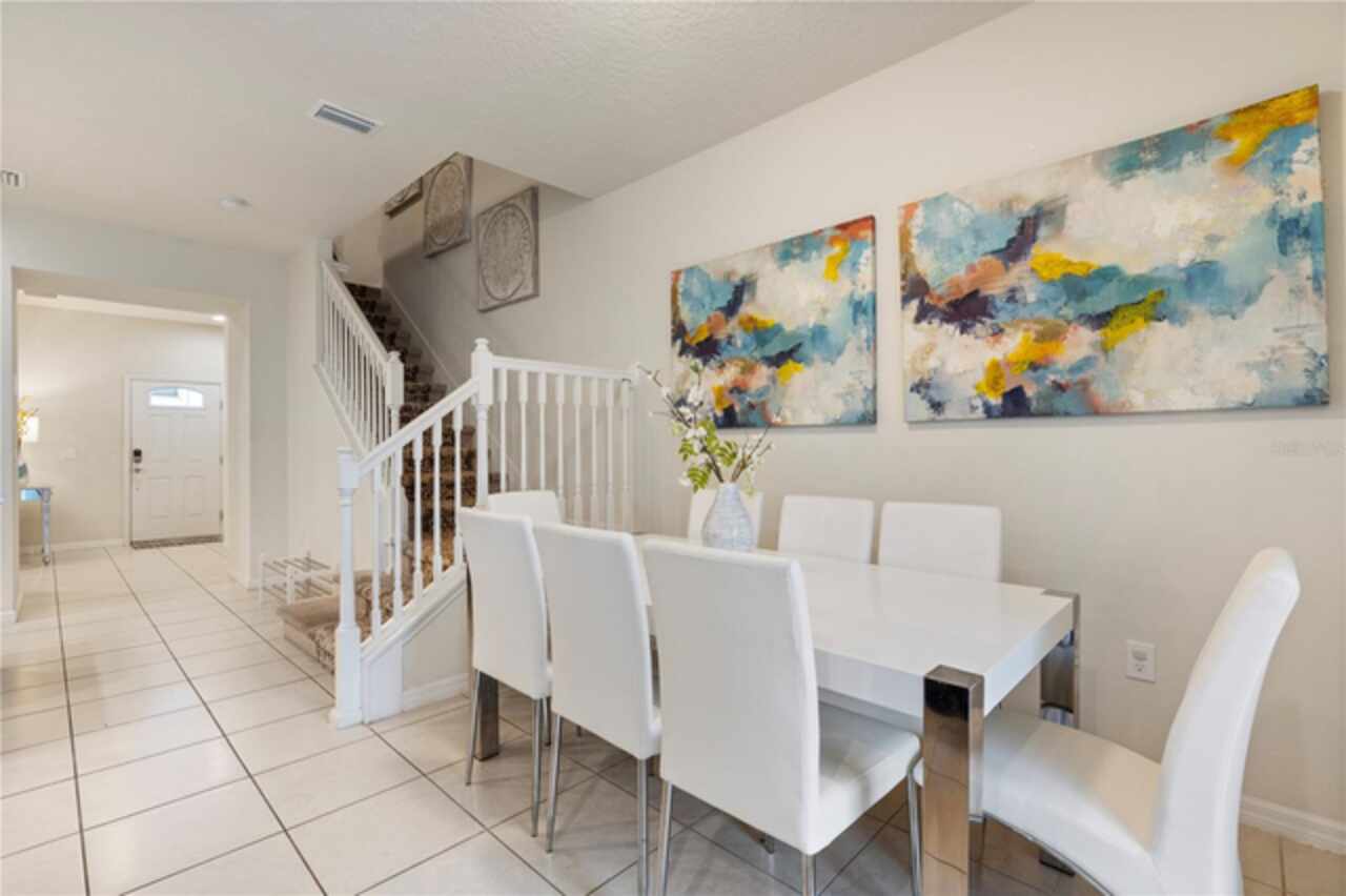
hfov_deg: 96.8
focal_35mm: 16
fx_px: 598
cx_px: 673
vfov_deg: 73.7
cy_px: 448
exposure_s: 1/10
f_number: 8
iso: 500
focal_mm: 16
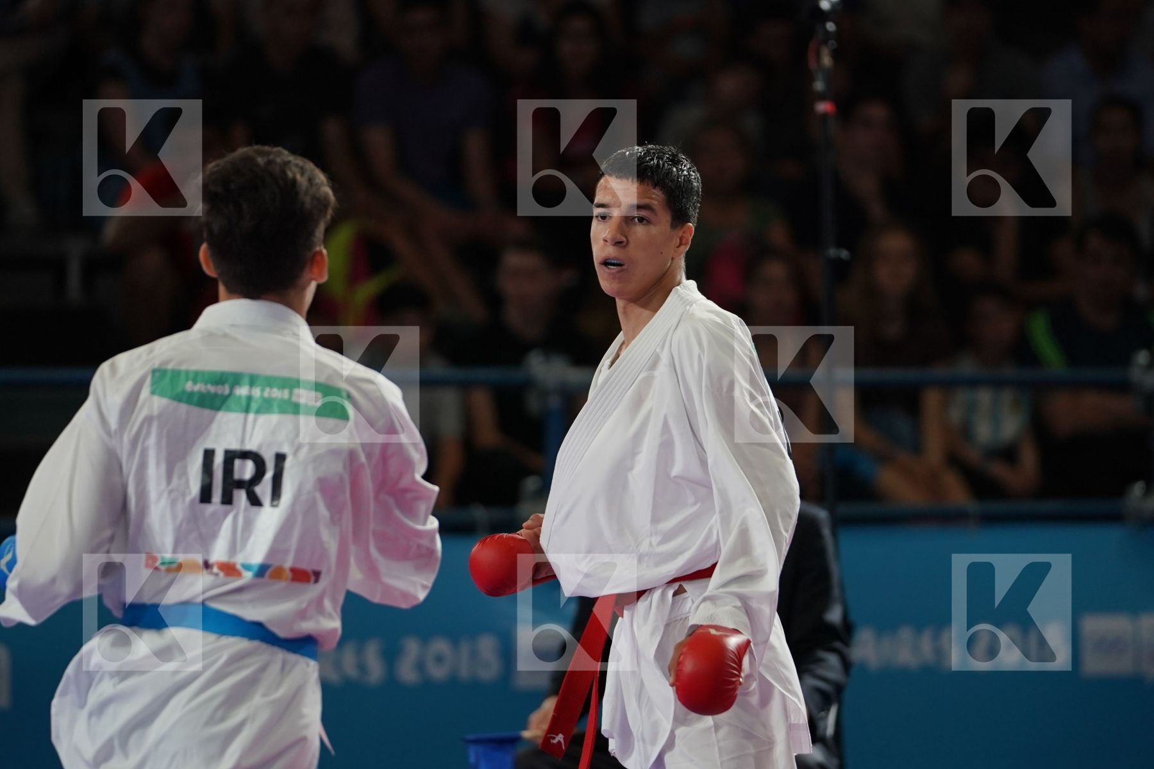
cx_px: 577
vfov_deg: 4.8
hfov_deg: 7.2
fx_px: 9231
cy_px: 384
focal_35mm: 288
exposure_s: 1/1000
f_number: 2.8
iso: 800
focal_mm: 192
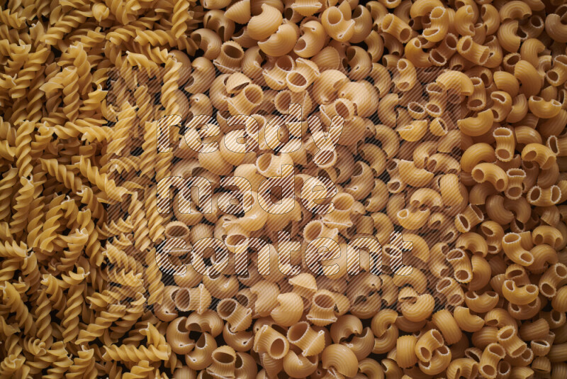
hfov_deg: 39.6
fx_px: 788
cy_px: 190
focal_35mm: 50
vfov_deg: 27.0
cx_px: 284
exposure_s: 1/100
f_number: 8
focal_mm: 50
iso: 160
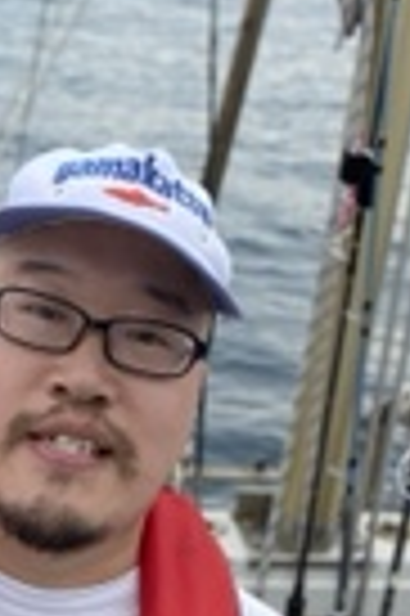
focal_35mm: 79
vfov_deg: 23.2
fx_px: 1353
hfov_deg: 16.9
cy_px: 773
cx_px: 23
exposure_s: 1/998
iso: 32
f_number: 1.8
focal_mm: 4.25
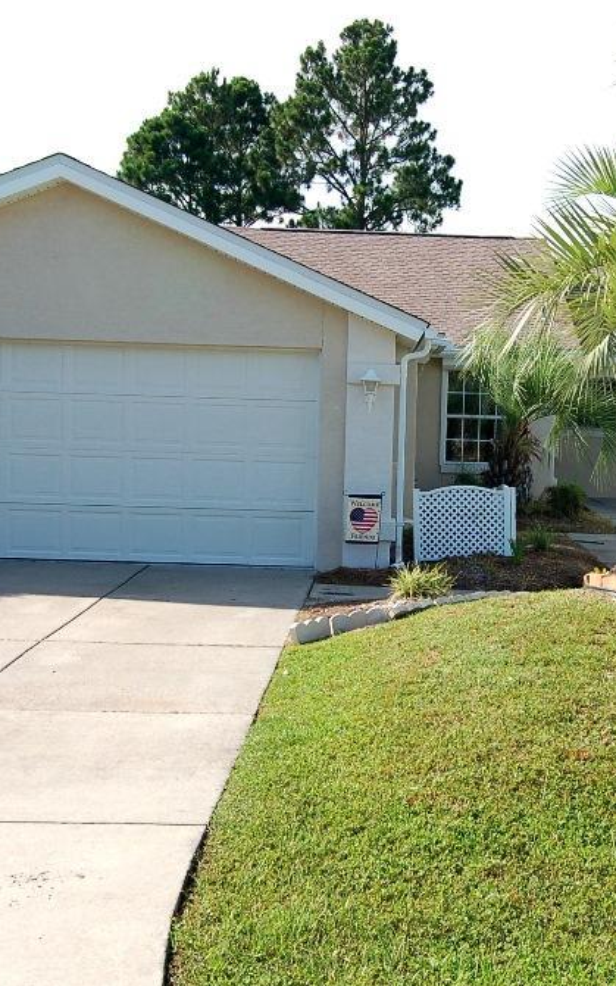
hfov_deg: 23.0
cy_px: 491
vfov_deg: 36.3
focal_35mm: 56
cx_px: 447
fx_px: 1504
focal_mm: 24
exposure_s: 1/250
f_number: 8
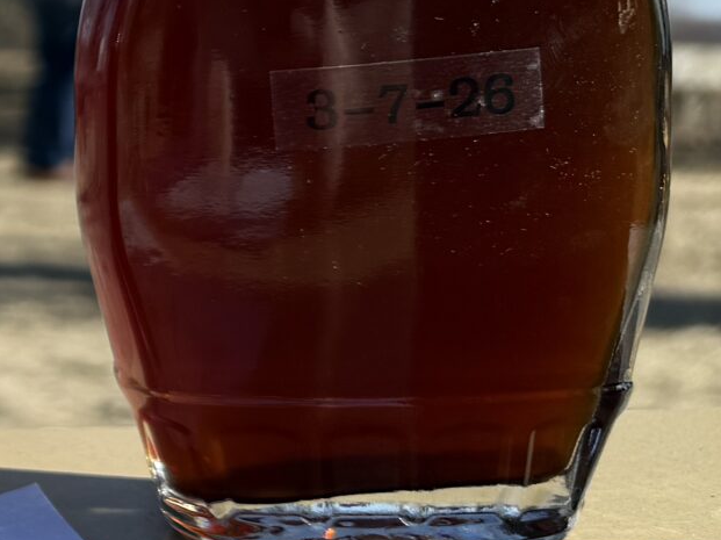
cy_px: 108
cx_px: -652
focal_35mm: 99
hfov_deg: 16.1
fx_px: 2061
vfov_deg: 14.8
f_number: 1.78
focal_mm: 6.76
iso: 80
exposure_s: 1/4405
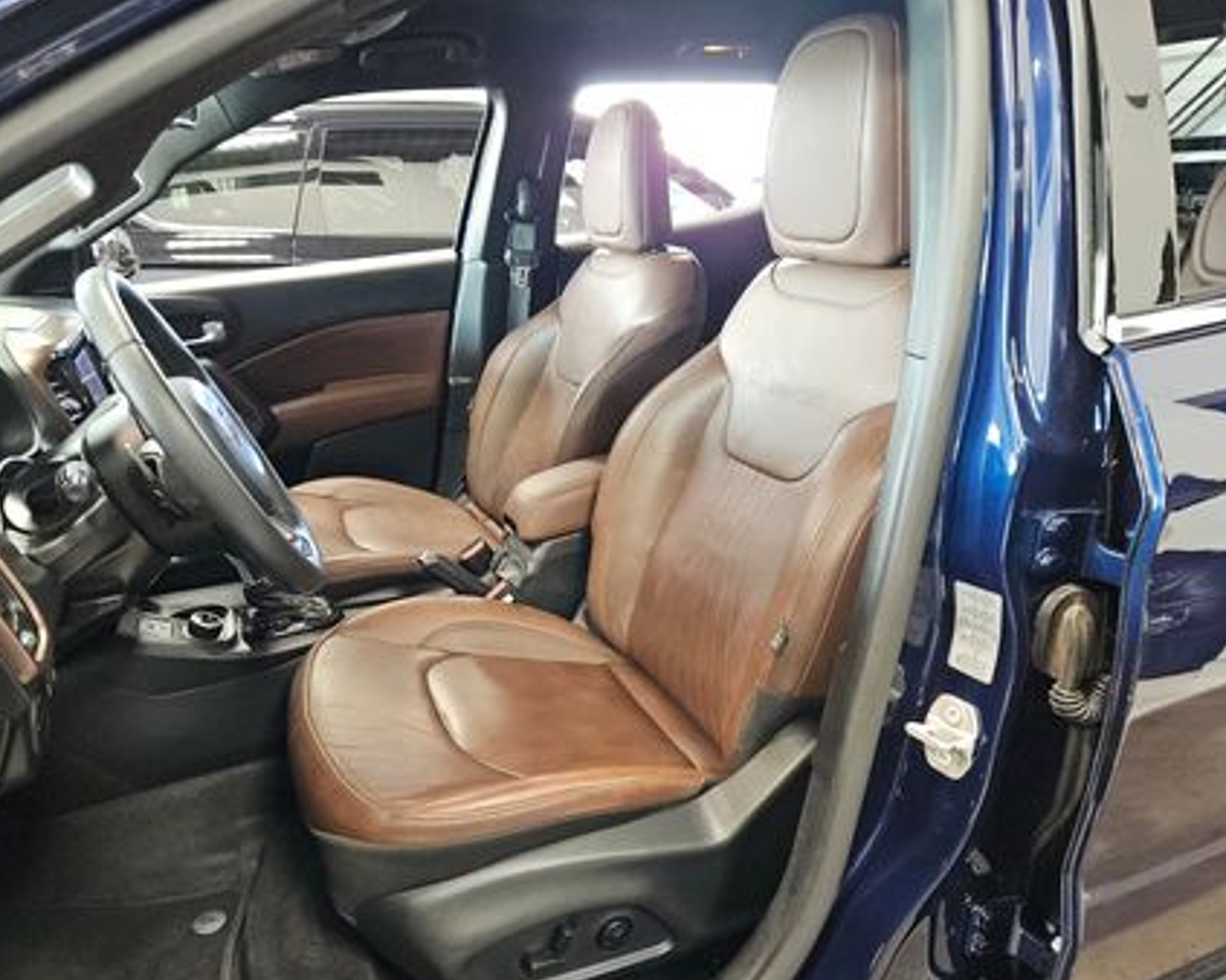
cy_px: 502
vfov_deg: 56.8
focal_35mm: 25
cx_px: 551
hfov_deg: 68.0
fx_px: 907
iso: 800
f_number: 1.8
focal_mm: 5.4
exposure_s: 1/120
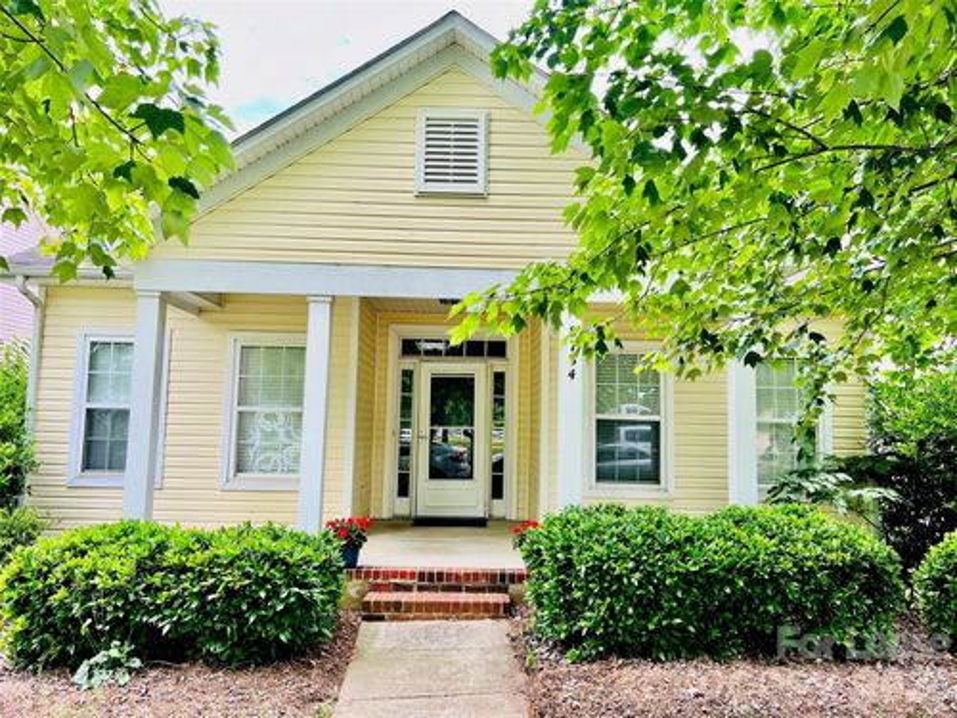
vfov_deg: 53.1
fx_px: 719
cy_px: 359
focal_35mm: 26
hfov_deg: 67.3
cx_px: 478
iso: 50
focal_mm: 5.7
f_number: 1.5
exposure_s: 1/452
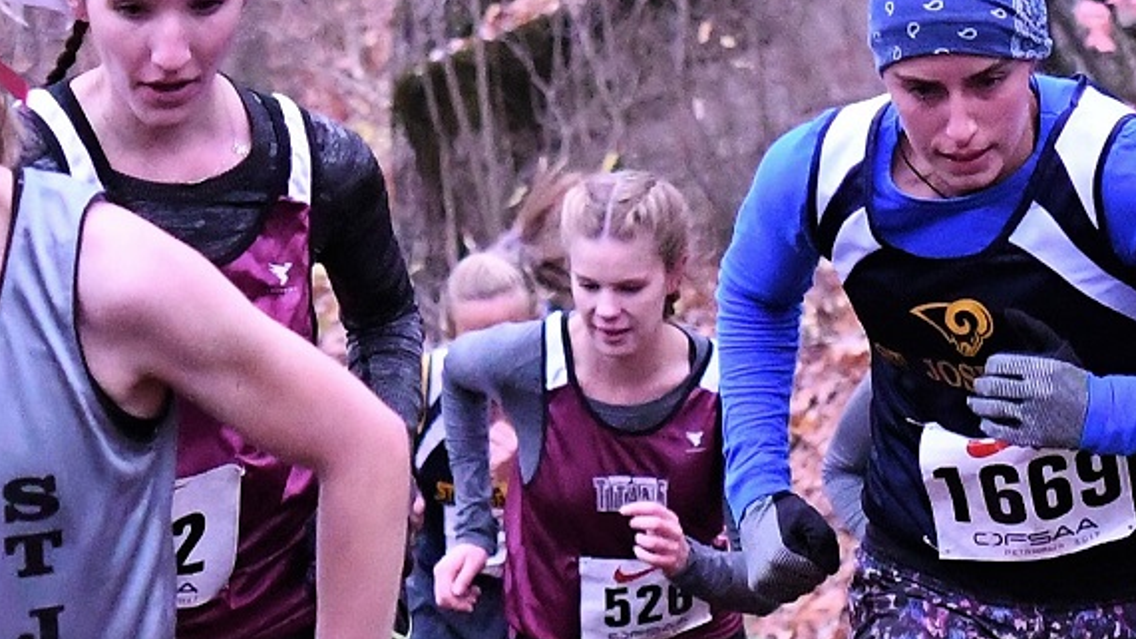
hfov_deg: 8.9
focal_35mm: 241
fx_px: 7258
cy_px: 677
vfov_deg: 5.0
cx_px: 537
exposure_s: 1/800
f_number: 5
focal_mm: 70
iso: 6400
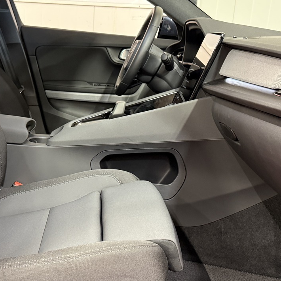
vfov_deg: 39.2
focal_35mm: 43
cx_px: 96
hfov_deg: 38.8
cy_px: 150
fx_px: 395
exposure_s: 1/33
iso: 640
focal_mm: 6.76
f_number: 1.78
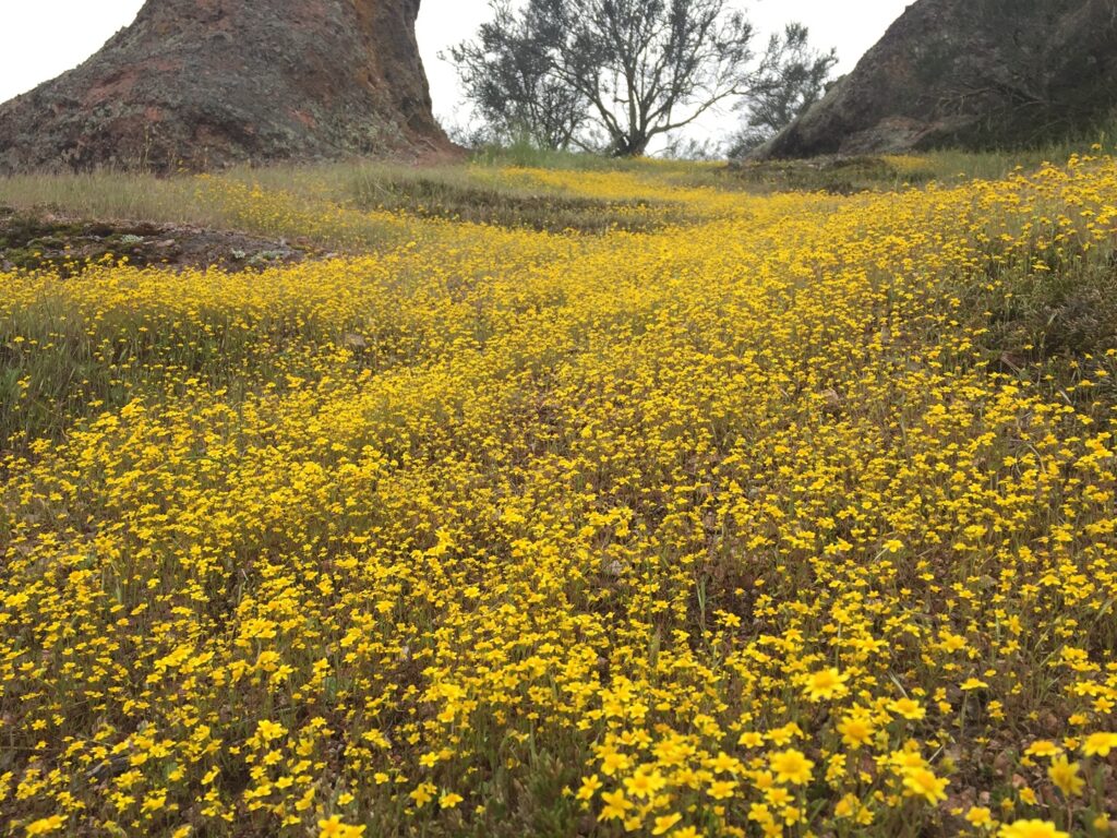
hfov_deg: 61.7
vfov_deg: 48.2
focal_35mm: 29
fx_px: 936
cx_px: 558
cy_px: 419
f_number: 2.2
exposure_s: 1/182
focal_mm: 4.15
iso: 32
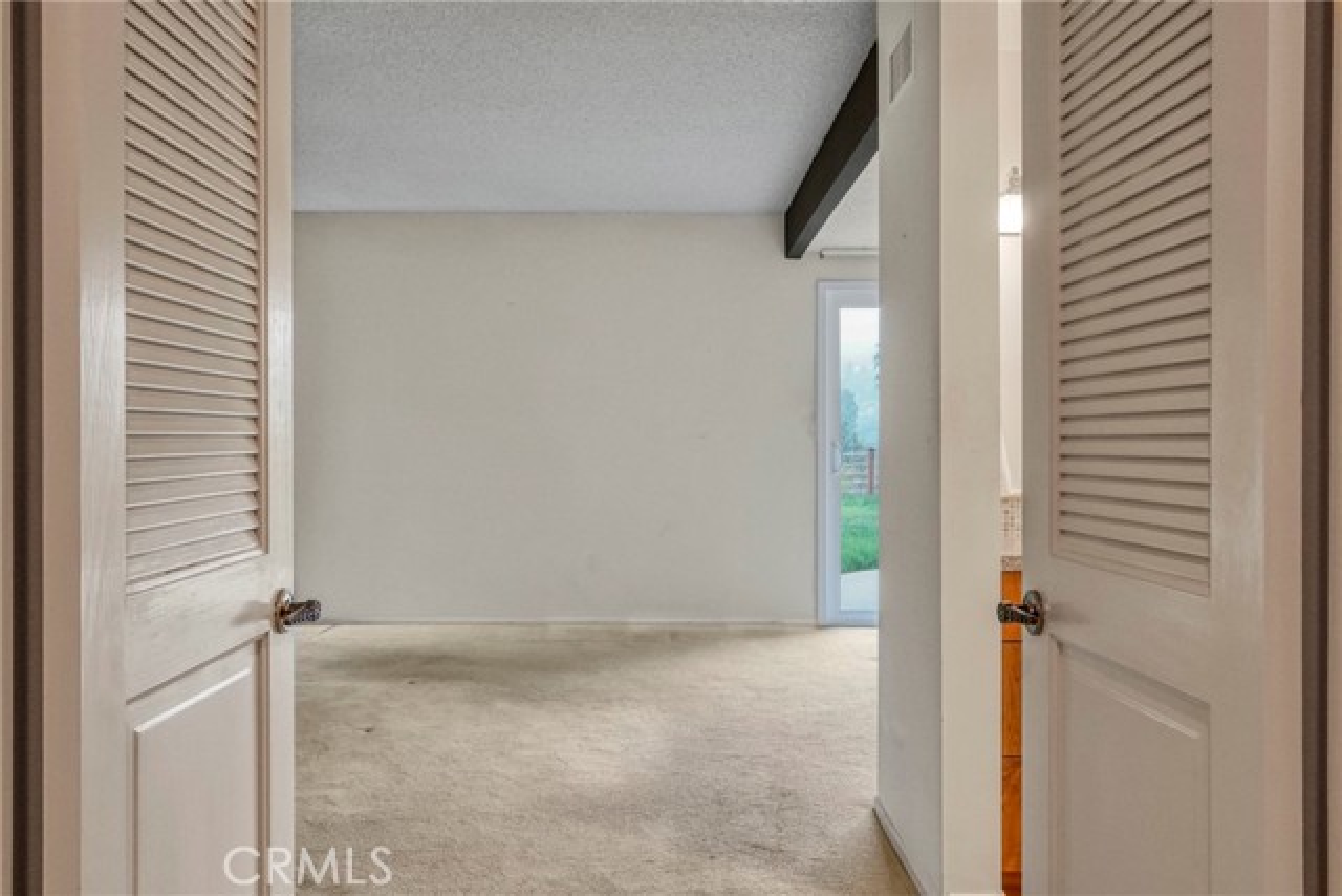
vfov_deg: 48.0
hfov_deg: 67.4
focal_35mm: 27
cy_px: 448
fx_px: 1007
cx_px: 671
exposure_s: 1/30
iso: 6400
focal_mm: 18
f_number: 10
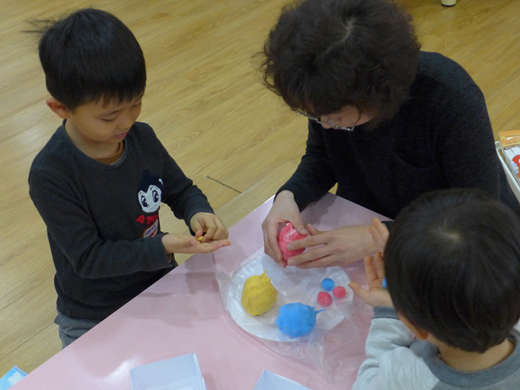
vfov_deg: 29.1
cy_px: 194
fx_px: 751
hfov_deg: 38.2
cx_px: 268
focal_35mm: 50
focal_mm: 9.2
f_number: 1.8
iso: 800
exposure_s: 1/500
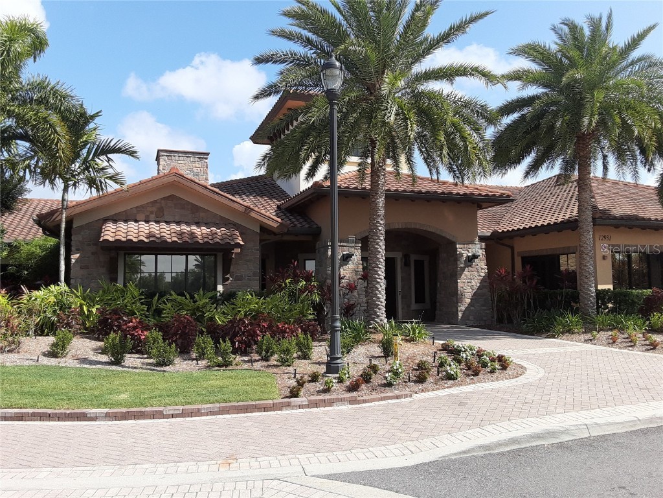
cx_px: 332
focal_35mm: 27
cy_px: 249
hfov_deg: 65.3
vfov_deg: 51.4
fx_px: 517
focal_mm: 2.91
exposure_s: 1/1572
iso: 40
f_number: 1.9
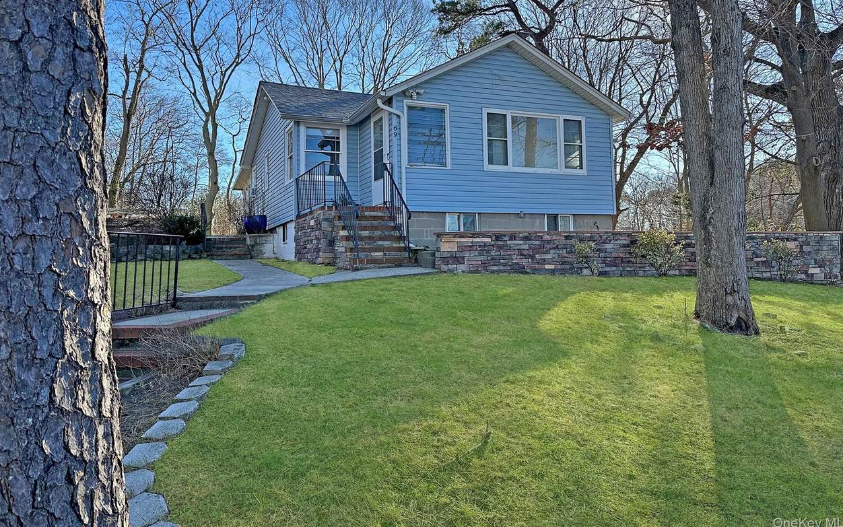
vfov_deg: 47.3
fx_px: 597
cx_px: 428
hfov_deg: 70.4
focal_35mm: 26
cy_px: 210
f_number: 1.78
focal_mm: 6.86
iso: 80
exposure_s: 1/1304
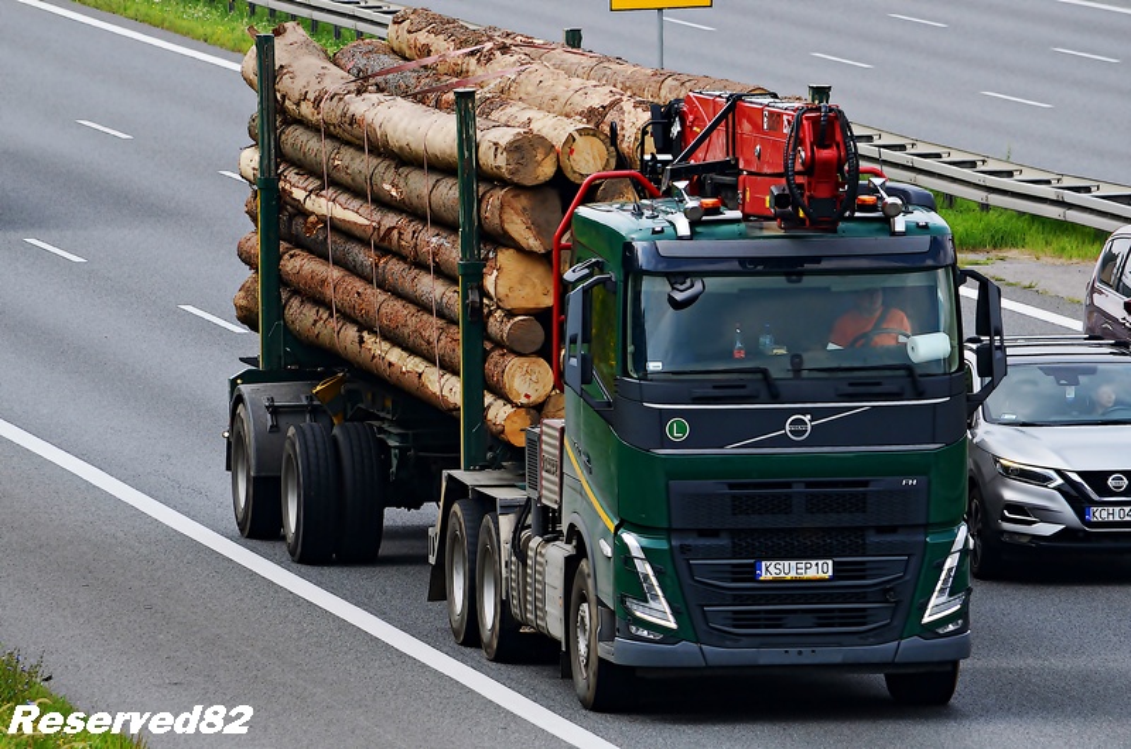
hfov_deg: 4.6
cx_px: 566
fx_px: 14109
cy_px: 374
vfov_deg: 3.0
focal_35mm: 450
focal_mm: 300
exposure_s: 1/640
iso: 320
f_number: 8
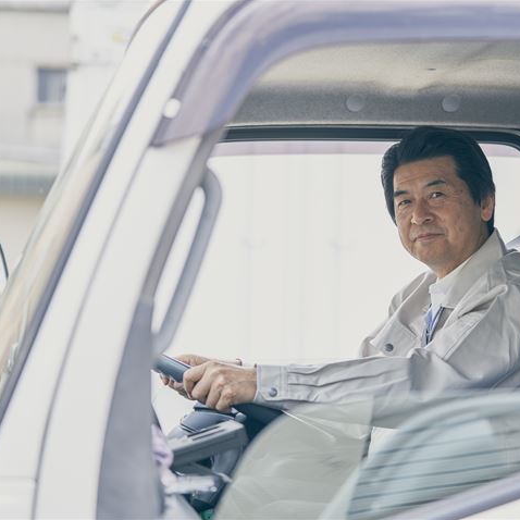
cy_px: 260
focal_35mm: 105
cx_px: 314
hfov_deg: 16.6
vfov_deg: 16.6
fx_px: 1785
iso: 100
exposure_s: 1/200
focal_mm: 82
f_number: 2.8
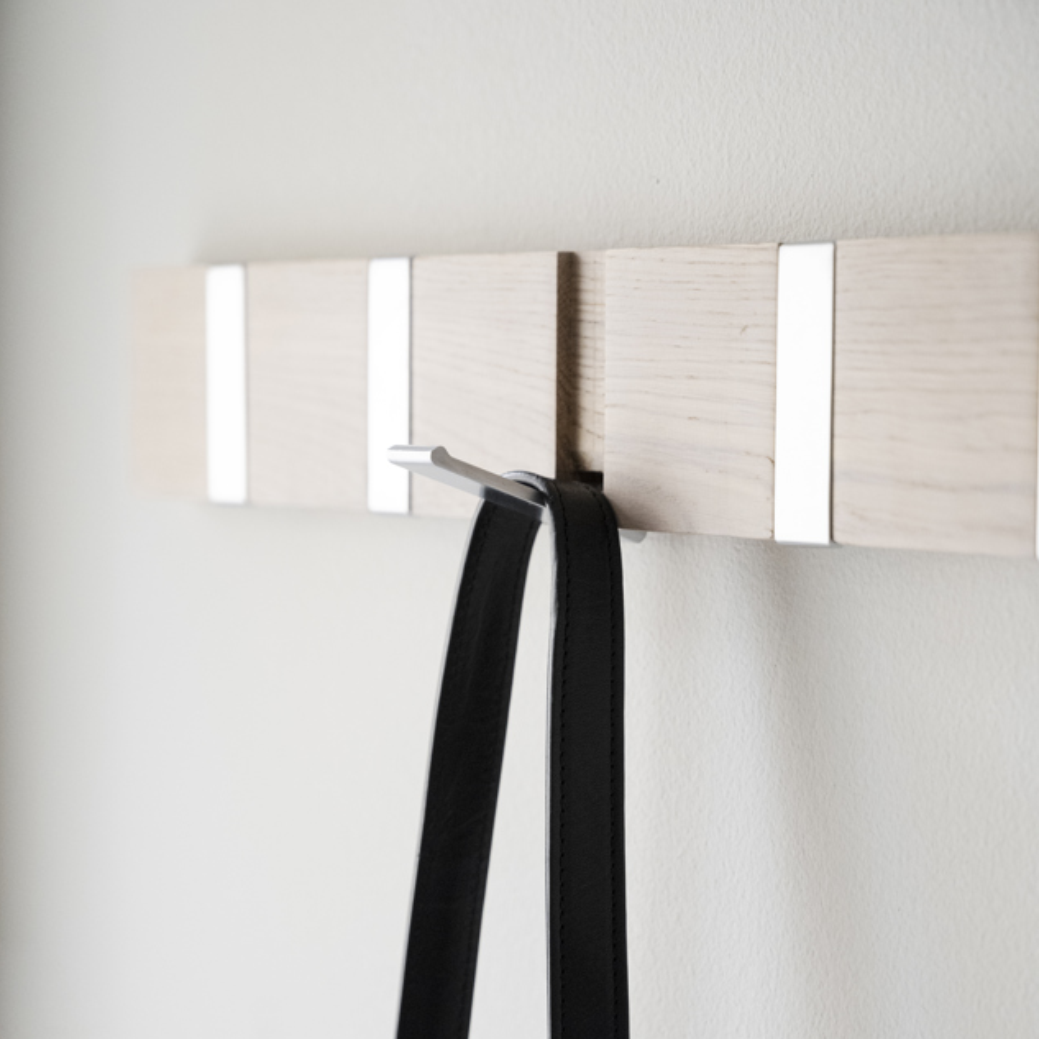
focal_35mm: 90
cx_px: 516
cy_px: 639
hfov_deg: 19.3
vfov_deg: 19.3
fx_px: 3056
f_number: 4
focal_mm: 70
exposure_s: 1/200
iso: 2500
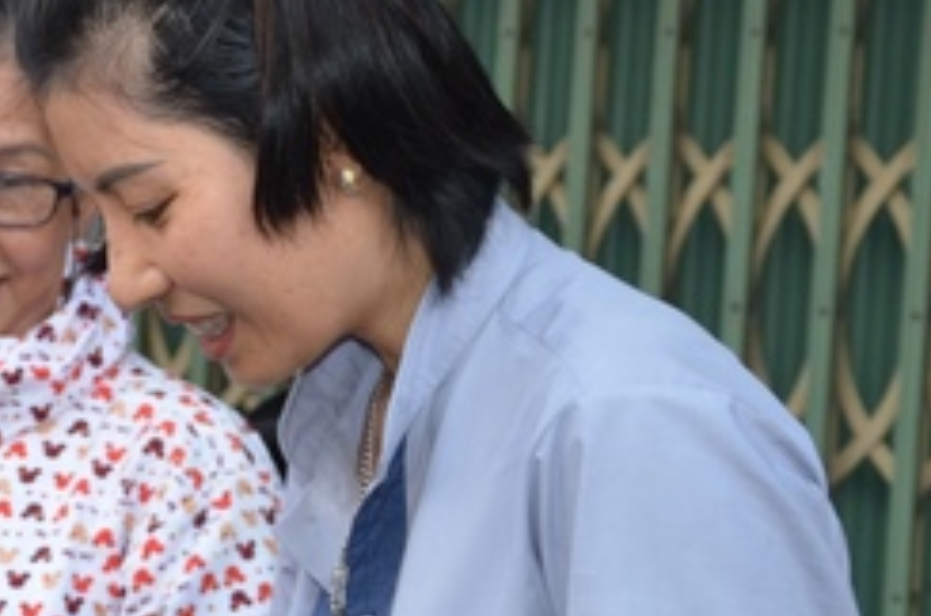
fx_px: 3594
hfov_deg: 14.3
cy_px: 352
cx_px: -175
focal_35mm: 139
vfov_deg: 9.8
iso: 640
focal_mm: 35
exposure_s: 1/100
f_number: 4.5
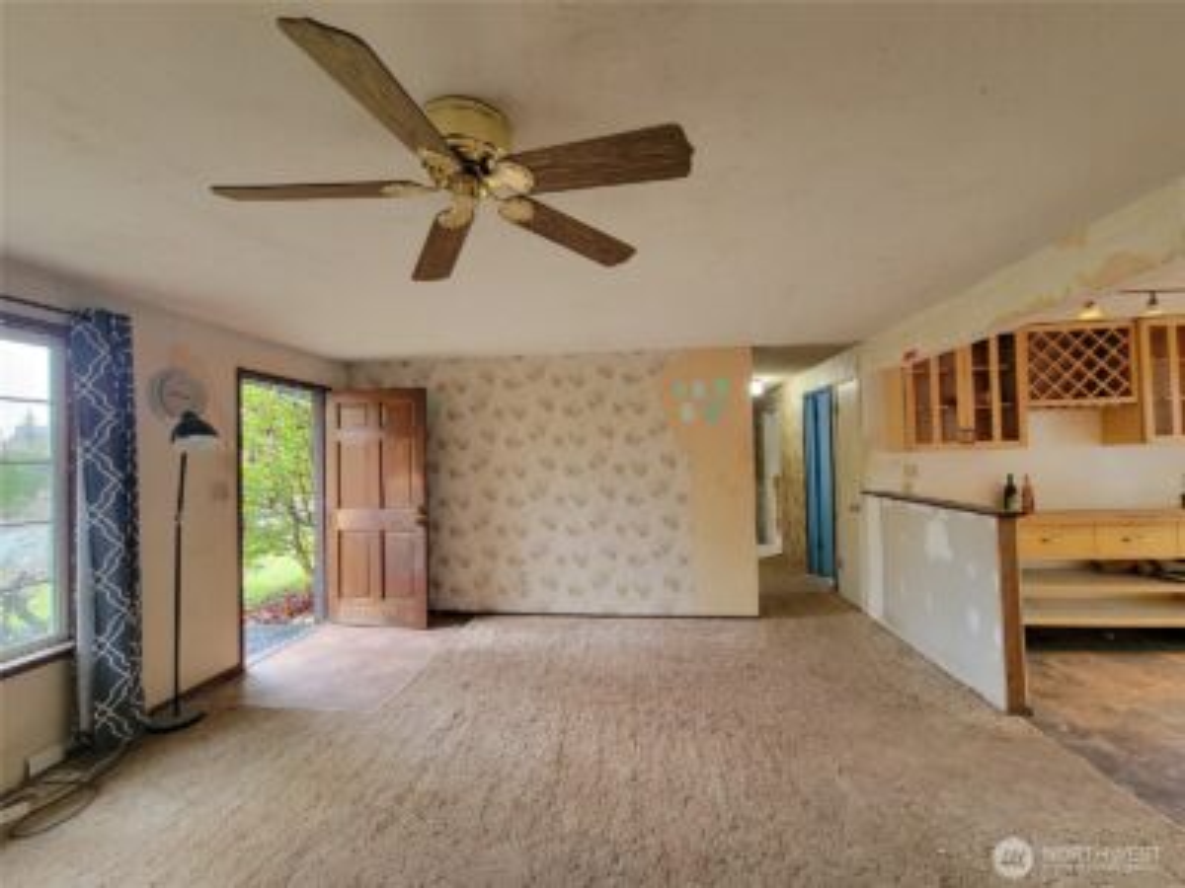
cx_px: 592
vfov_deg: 89.9
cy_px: 444
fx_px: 445
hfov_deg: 106.2
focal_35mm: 13
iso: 400
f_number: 2.2
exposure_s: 1/60
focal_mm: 2.2
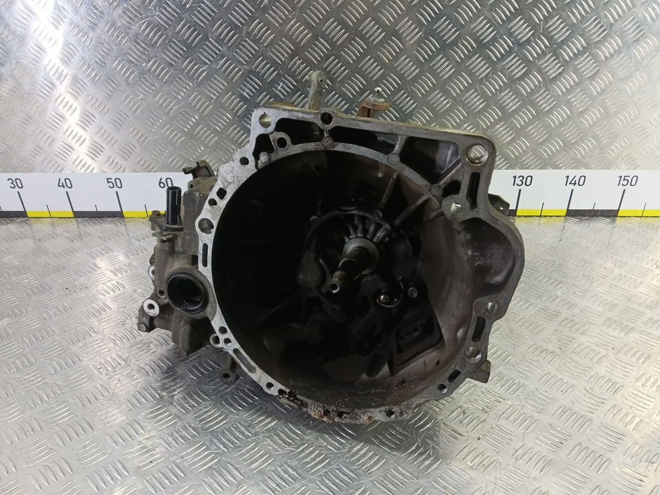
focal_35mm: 24
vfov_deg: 56.8
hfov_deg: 71.6
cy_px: 257
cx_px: 338
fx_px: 458
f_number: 1.6
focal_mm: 4.11
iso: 187
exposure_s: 1/50
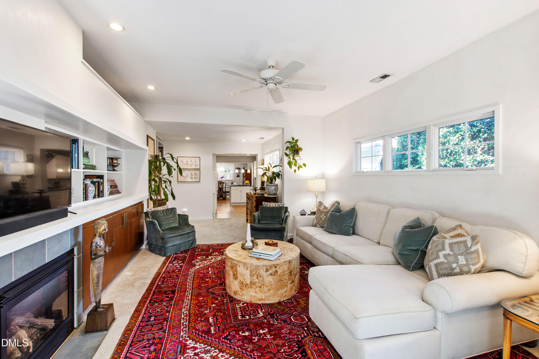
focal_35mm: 15
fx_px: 225
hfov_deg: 100.4
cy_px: 180
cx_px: 270
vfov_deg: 77.3
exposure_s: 1/1.67
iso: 100
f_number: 8
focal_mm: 10
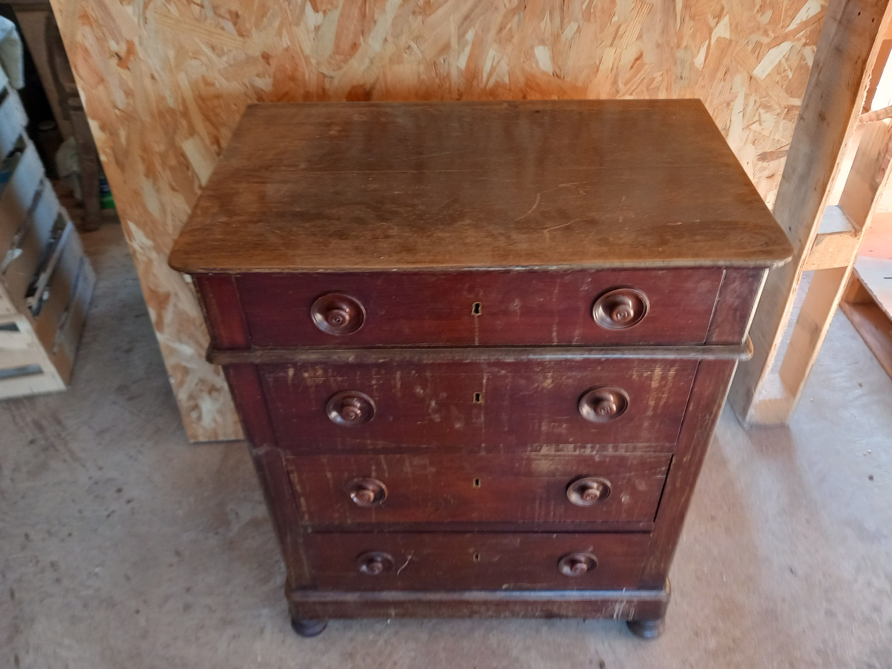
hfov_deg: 65.3
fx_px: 696
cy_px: 334
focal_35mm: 27
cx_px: 446
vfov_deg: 51.4
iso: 250
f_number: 1.8
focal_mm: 4
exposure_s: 1/33
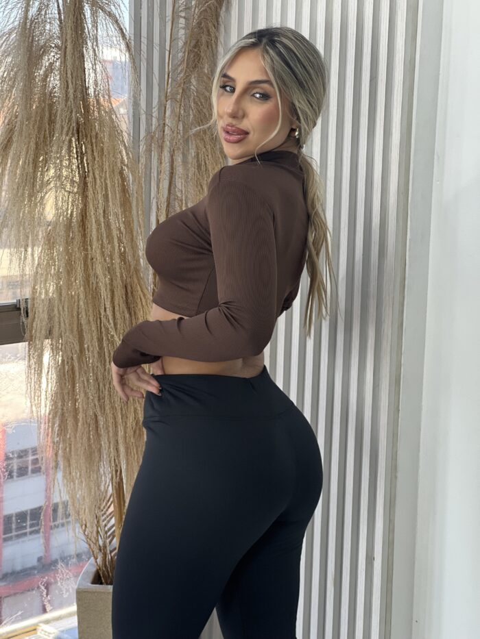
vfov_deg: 25.3
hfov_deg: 19.1
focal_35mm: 77
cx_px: 240
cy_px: 320
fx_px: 1423
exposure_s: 1/120
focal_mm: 9
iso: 100
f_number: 2.8
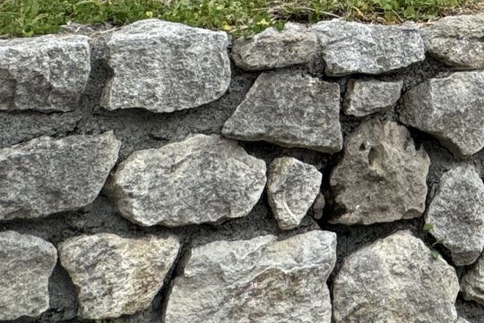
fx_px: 928
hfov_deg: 23.5
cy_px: -322
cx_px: 724
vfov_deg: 15.7
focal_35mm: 69
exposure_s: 1/476
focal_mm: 2.22
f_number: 2.2
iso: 40
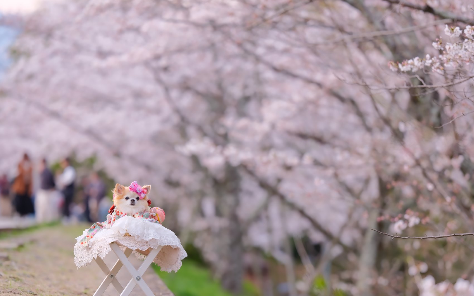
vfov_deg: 9.0
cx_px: 243
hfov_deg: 14.4
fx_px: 1873
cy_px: 215
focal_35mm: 145
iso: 200
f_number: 2
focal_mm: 110
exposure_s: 1/280
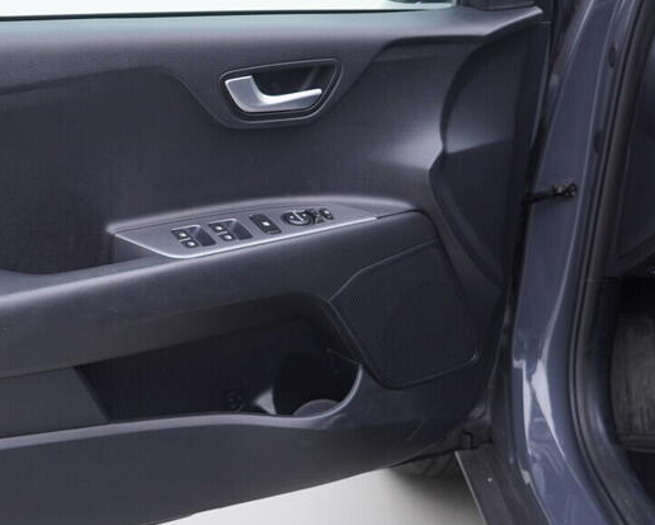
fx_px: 1299
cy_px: 252
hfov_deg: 27.8
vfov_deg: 22.8
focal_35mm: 67
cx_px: 138
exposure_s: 1/50
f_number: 3.2
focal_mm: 24
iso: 125
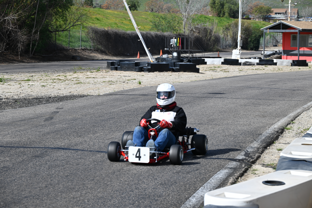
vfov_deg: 14.9
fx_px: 798
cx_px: 156
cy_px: 104
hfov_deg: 22.1
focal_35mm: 92
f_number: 7.1
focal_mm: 92
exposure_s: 1/400
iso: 100
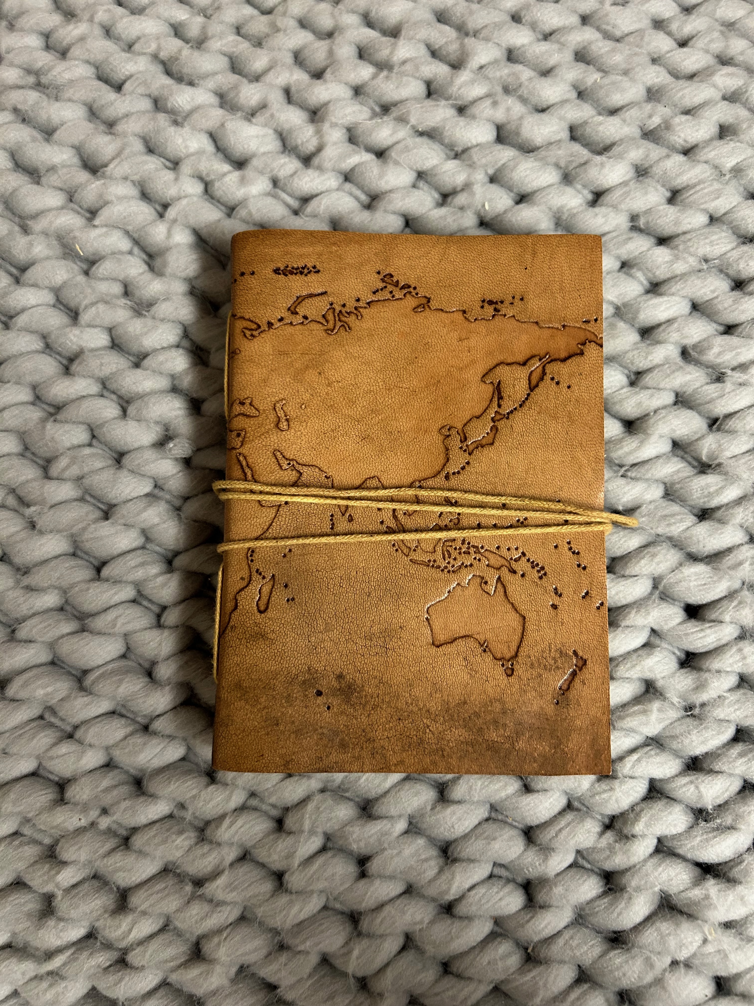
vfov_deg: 67.3
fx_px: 755
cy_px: 503
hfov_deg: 53.1
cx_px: 377
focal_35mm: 26
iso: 250
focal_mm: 5.7
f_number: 1.5
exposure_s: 1/60
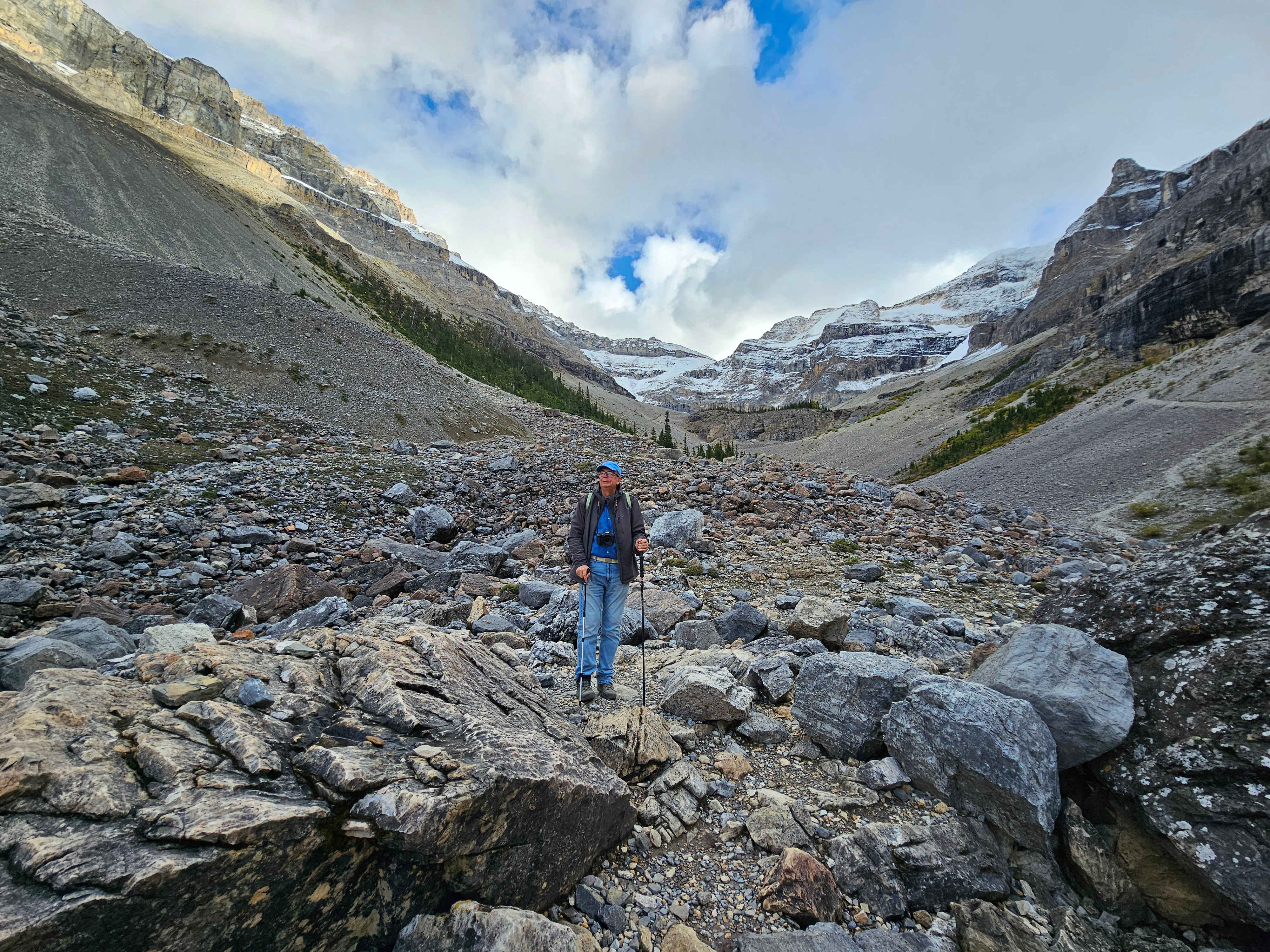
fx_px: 477
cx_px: 635
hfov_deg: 106.2
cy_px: 476
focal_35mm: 13
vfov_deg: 89.9
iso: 50
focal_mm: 2.2
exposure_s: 1/947
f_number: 2.2
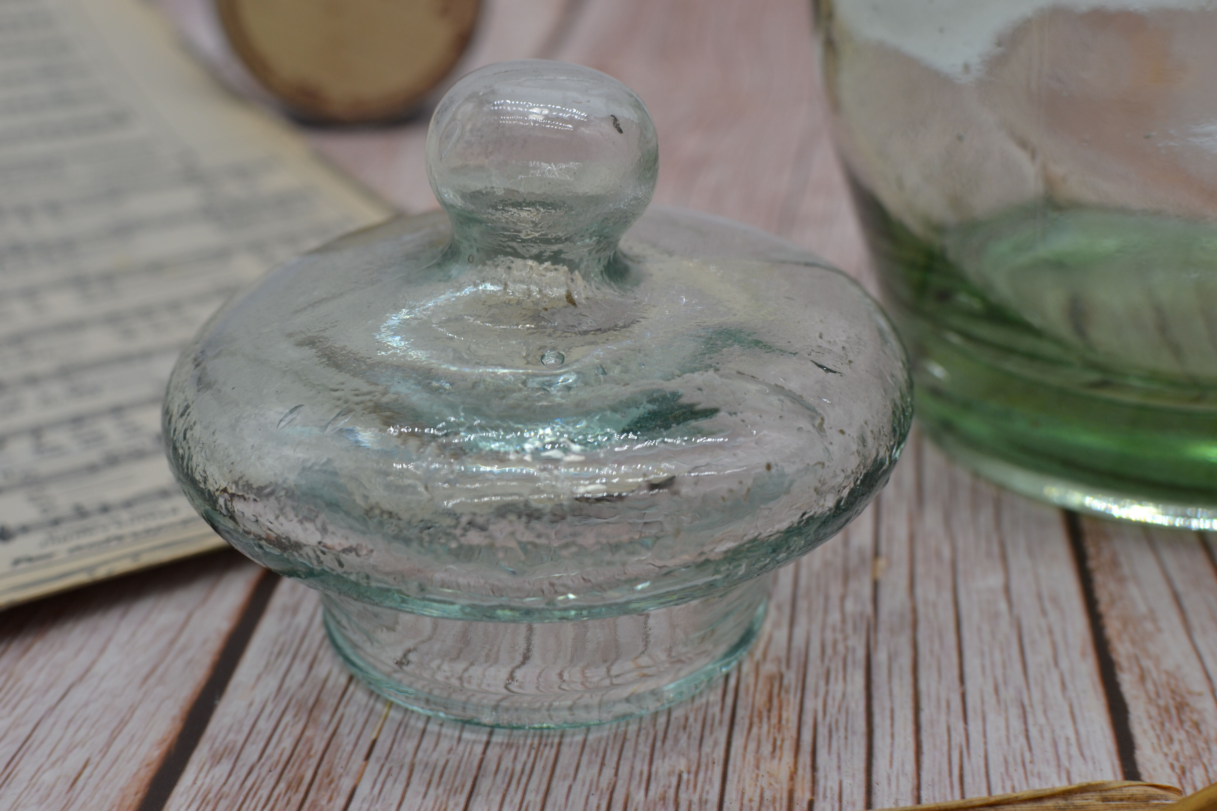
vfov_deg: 25.8
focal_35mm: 52
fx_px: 1775
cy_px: 406
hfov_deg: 37.9
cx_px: 608
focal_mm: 35
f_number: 5.6
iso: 140
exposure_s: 1/125
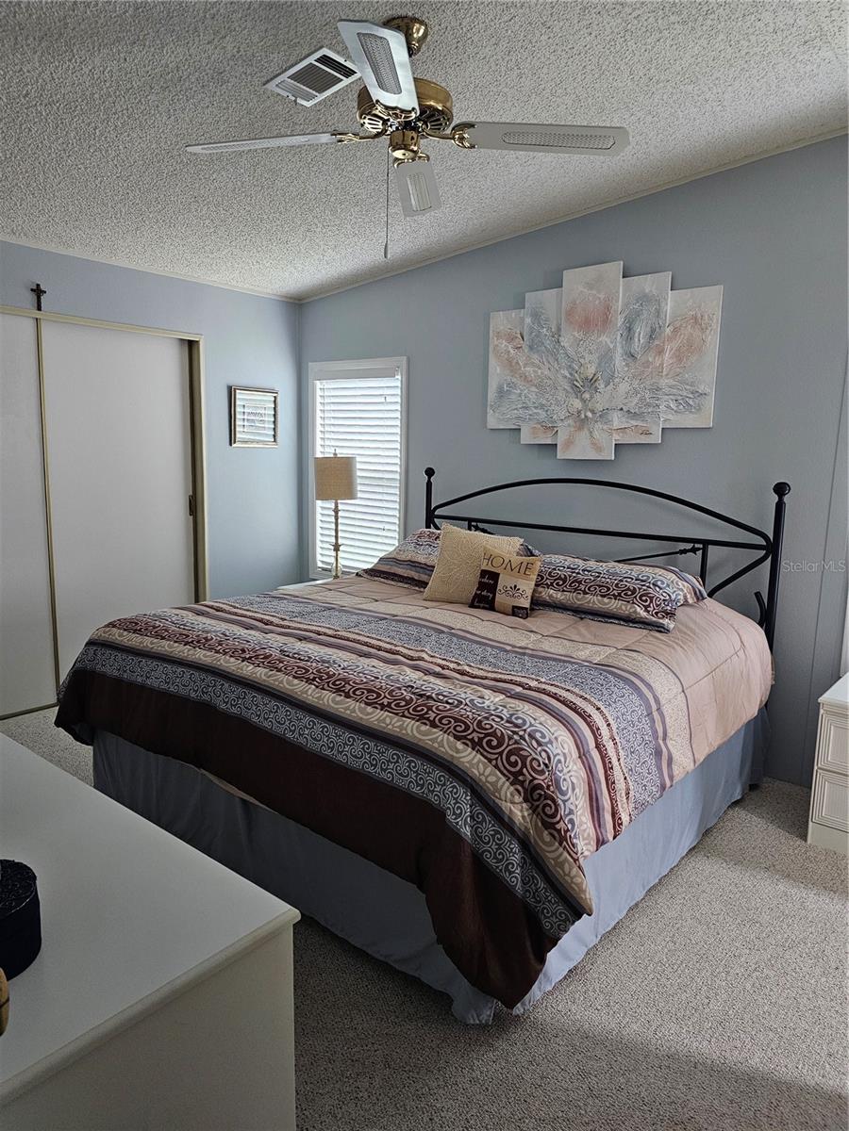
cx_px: 424
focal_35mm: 23
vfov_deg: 73.9
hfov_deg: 58.9
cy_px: 566
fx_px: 752
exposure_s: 1/120
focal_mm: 6.3
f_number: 1.7
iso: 400
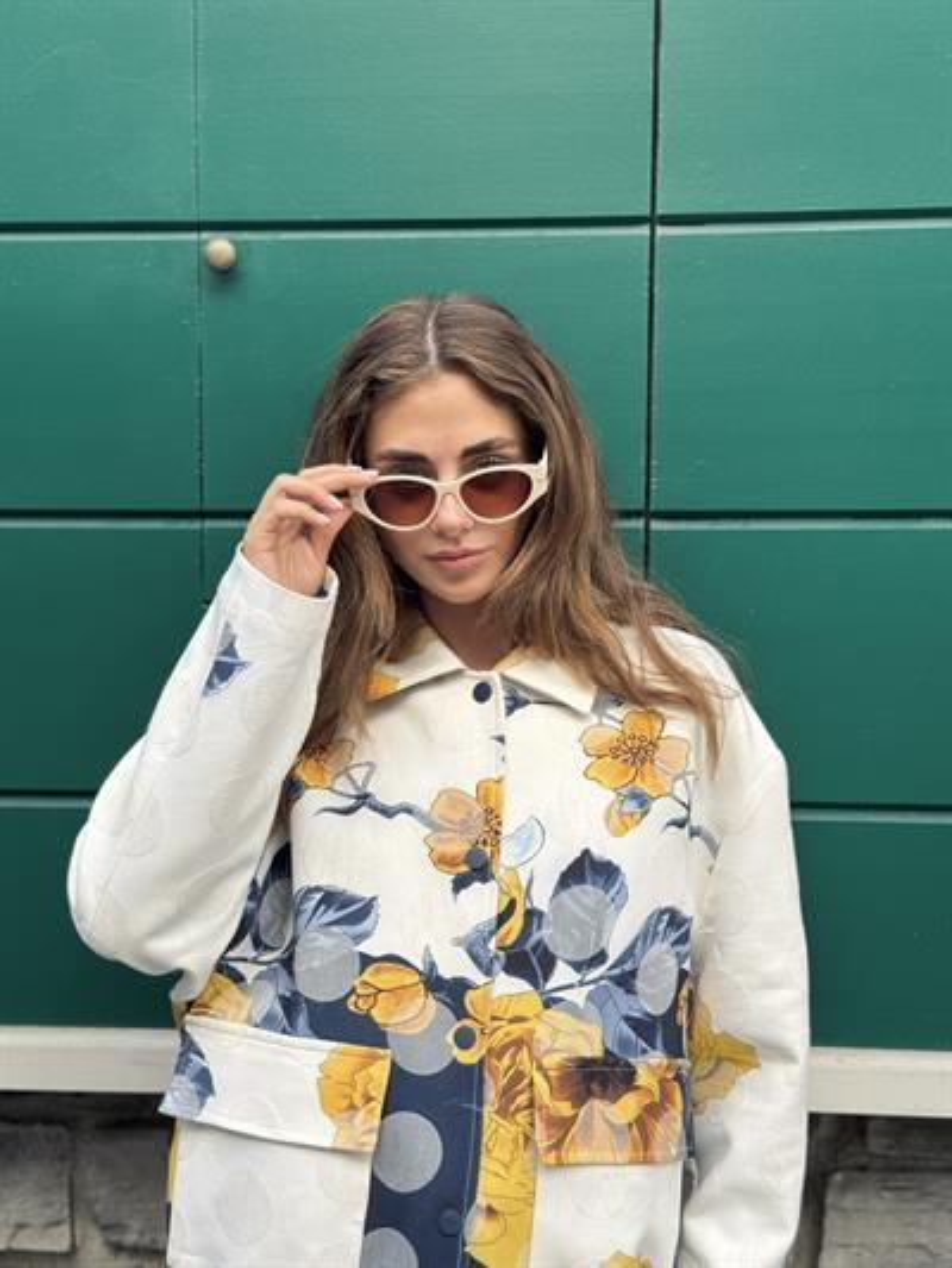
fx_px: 1759
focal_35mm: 48
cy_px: 634
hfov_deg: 30.3
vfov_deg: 39.6
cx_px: 476
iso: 64
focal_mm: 6.76
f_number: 1.78
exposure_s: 1/368
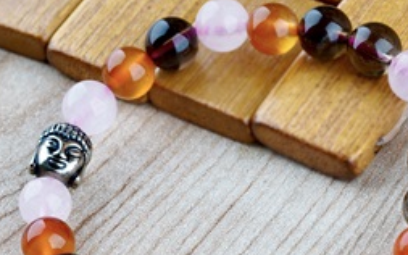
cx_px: 271
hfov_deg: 8.9
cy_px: 169
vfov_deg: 5.6
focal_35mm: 236
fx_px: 2624
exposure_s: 1/160
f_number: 10
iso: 100
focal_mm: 90
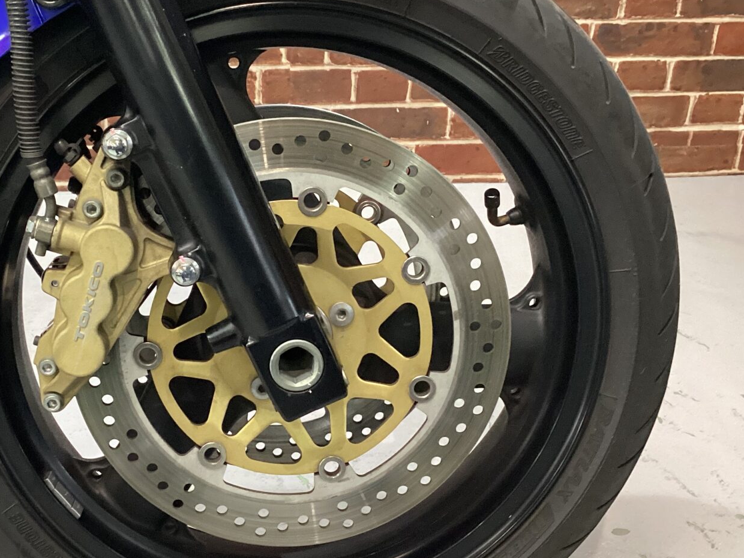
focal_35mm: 48
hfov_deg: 39.2
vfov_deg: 30.3
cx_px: 255
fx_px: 1032
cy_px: 281
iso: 250
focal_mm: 3.3
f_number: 2.4
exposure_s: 1/60
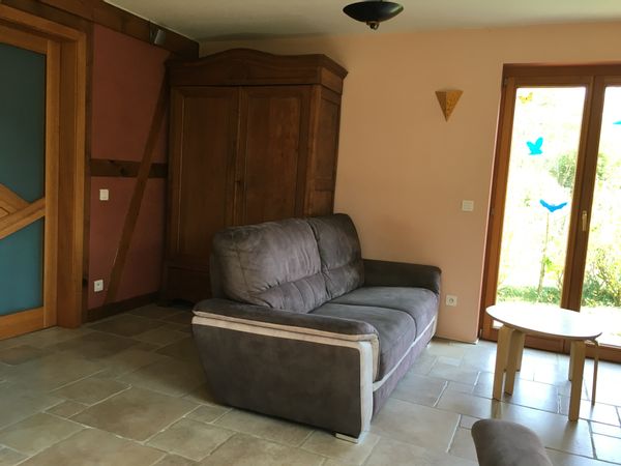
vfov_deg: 48.2
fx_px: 520
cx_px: 310
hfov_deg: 61.7
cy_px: 233
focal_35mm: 29
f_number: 2.2
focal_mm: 4.15
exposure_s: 1/33
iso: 32
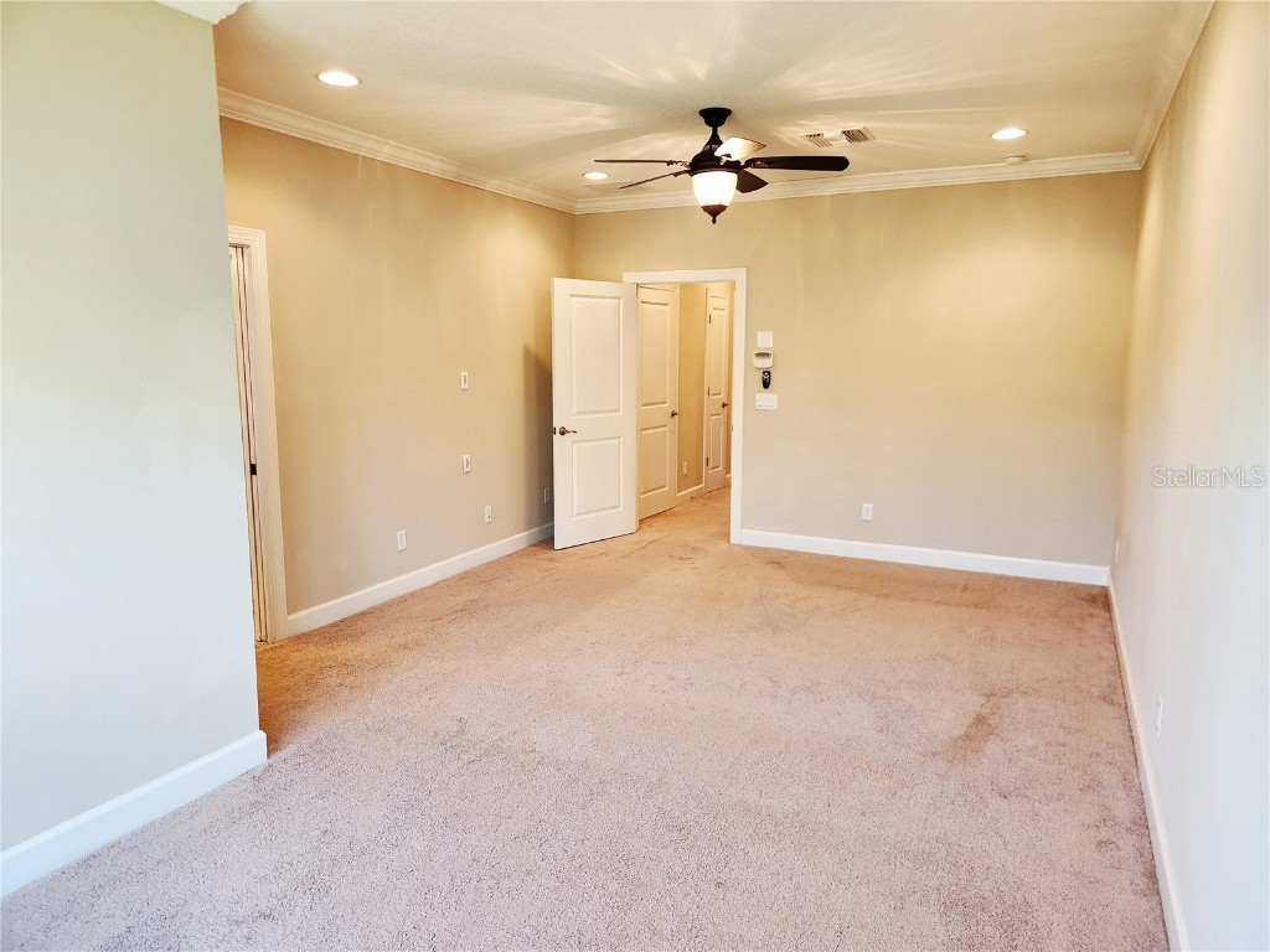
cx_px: 635
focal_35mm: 23
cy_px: 476
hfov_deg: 73.9
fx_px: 844
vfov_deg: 58.9
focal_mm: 5.4
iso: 250
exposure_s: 1/120
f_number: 1.8
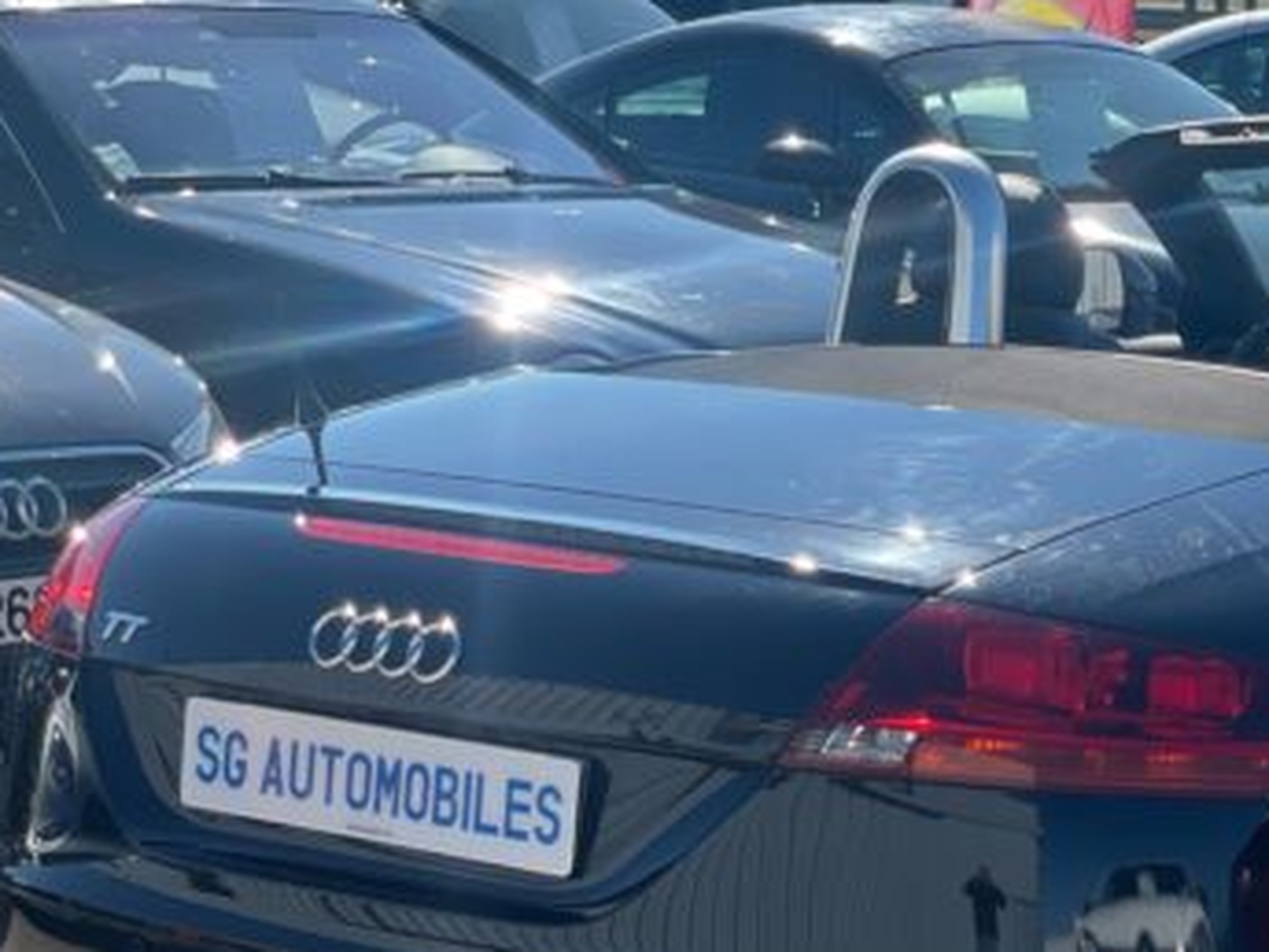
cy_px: 749
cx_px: 1203
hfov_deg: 16.0
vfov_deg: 12.2
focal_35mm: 121
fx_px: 4436
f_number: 2
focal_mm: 6
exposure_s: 1/1295
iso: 32
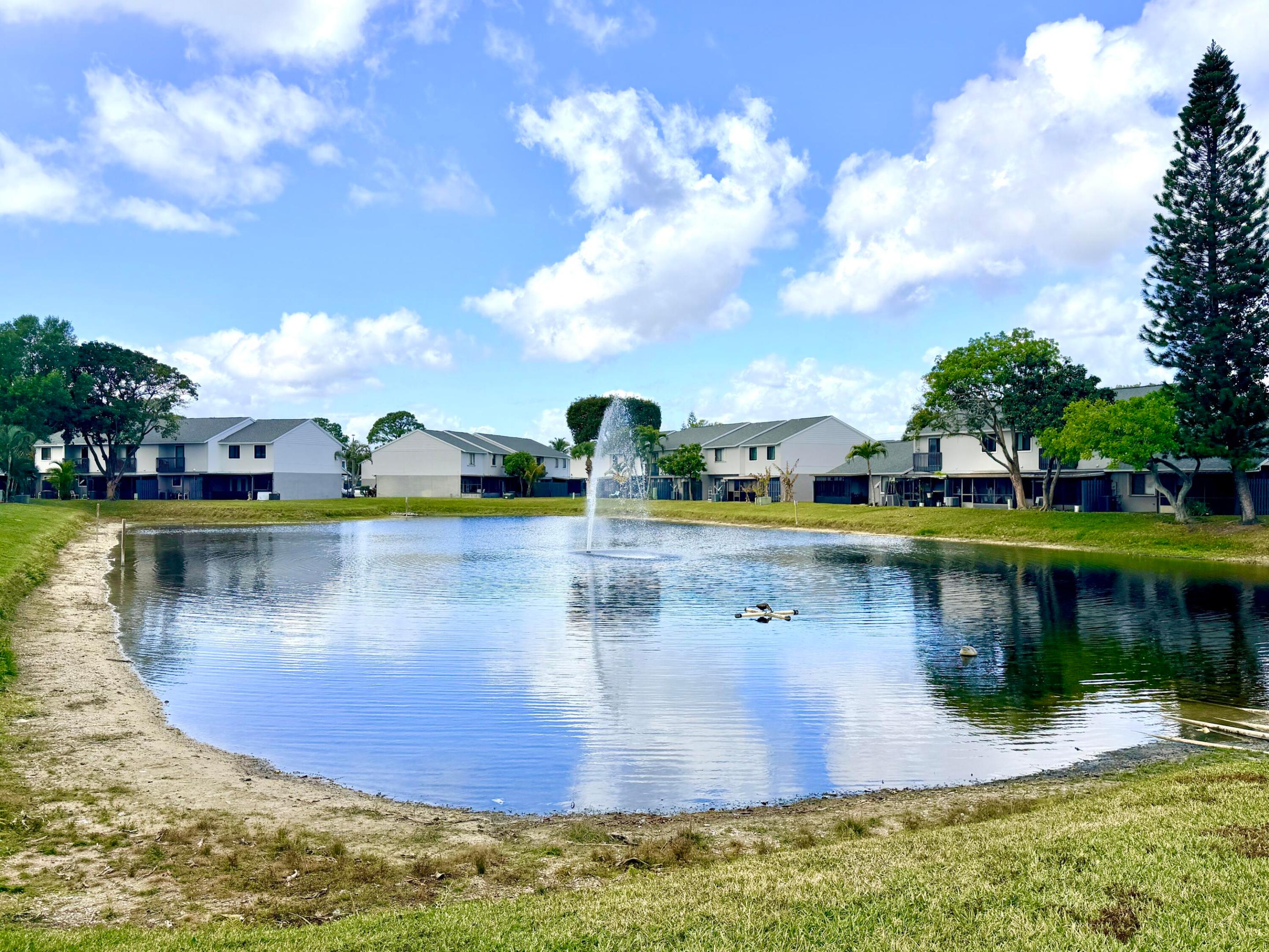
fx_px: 880
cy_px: 476
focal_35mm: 24
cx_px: 634
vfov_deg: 56.8
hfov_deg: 71.6
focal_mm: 6.76
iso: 80
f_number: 1.78
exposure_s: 1/5319
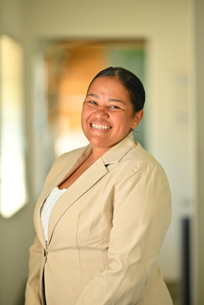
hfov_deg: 13.0
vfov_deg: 19.5
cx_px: 102
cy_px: 152
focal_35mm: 105
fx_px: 892
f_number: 1.4
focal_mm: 105
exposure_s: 1/200
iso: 64
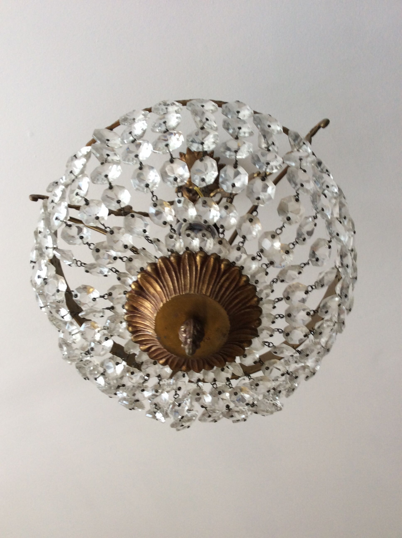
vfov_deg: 56.9
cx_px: 201
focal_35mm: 32
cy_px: 269
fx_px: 497
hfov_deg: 44.1
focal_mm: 3.3
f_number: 2.4
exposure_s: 1/25
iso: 40
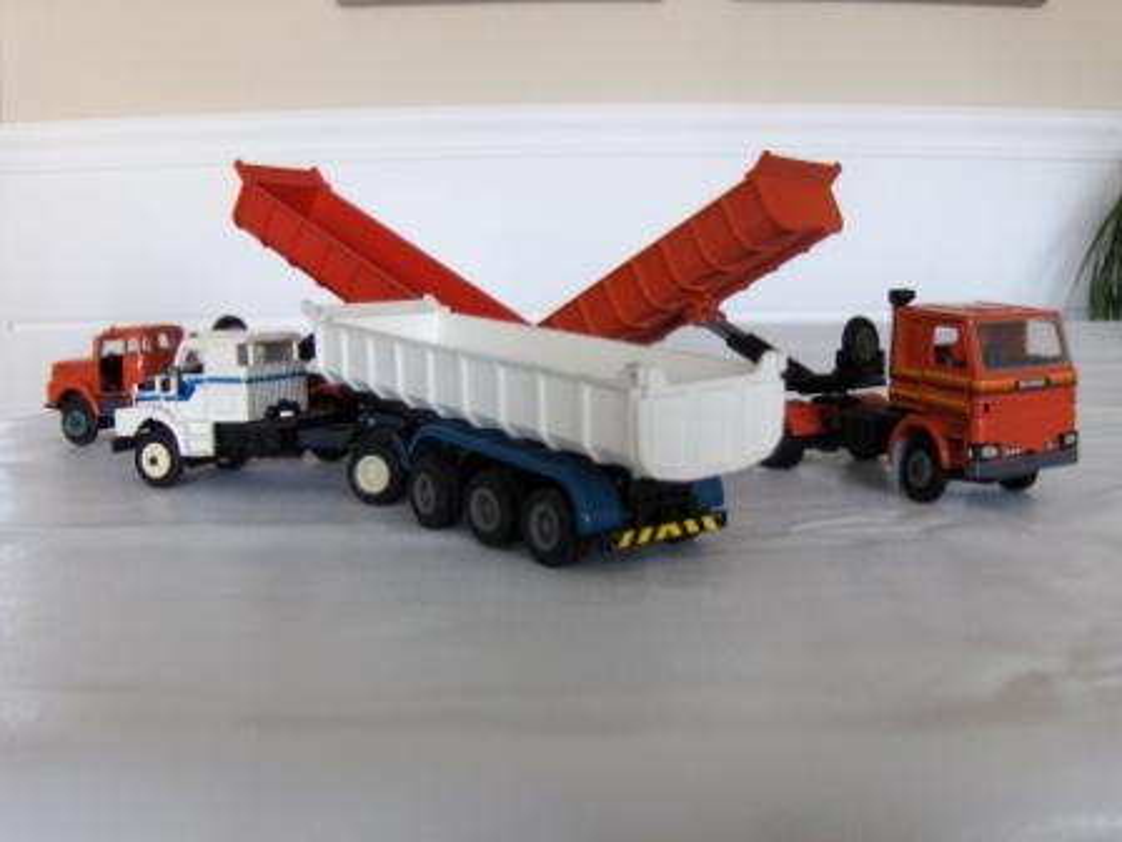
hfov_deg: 52.6
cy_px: 421
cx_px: 561
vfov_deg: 40.7
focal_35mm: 35
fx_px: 1134
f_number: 2.8
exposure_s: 1/64.4
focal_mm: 7.5
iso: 200
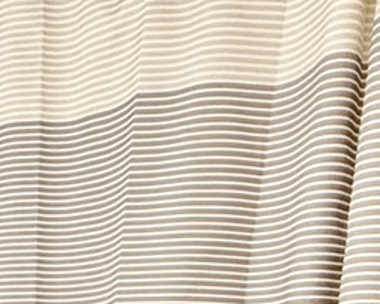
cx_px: -57
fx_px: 967
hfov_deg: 21.0
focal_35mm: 86
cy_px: 665
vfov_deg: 14.0
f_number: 2.2
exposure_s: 1/120
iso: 250
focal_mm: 2.22
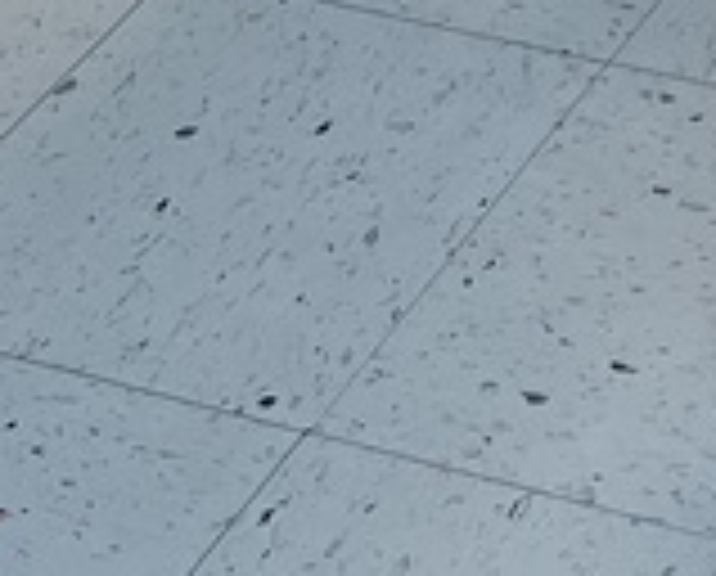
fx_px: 3463
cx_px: 1459
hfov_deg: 10.7
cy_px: -788
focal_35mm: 163
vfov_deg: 8.7
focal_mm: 5.7
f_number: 1.5
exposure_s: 1/121
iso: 80
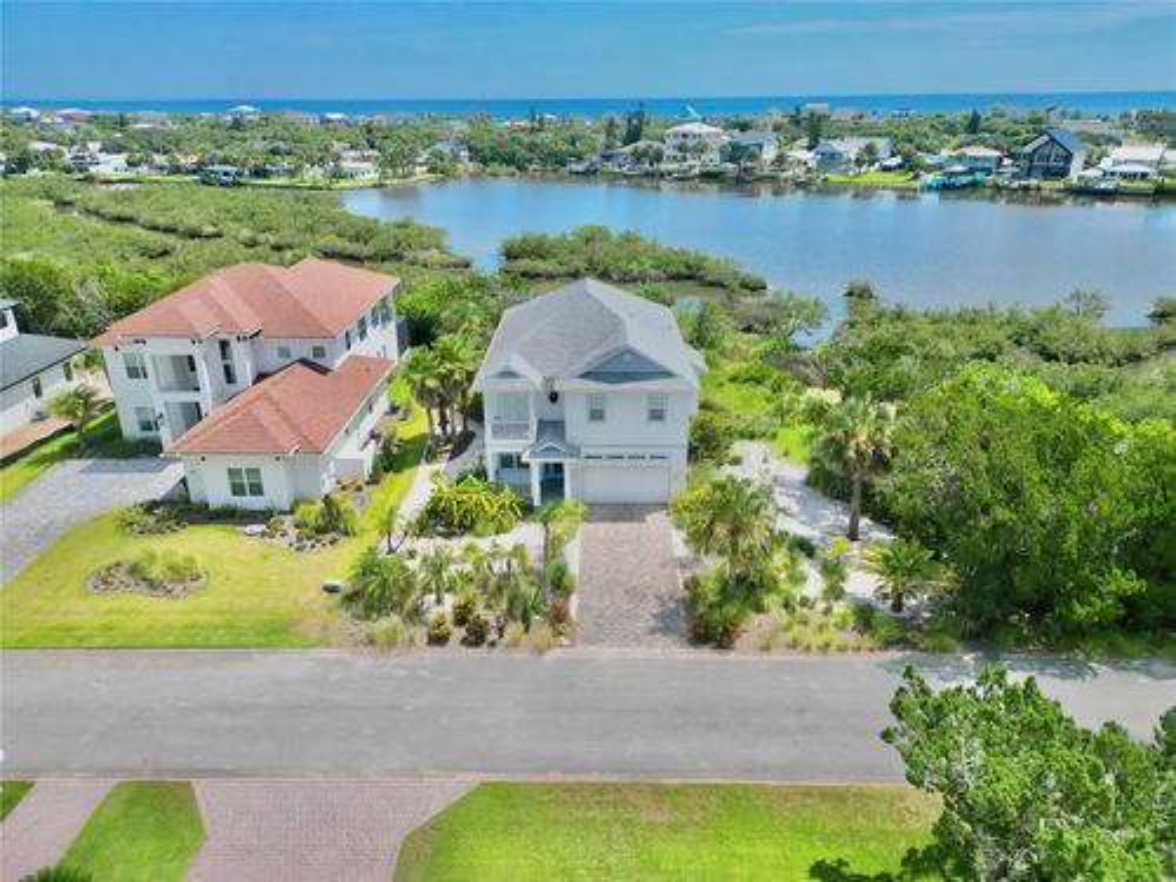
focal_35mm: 24
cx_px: 588
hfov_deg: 71.6
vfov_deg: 56.8
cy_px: 441
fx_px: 815
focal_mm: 6.72
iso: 110
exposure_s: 1/4000
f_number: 1.7
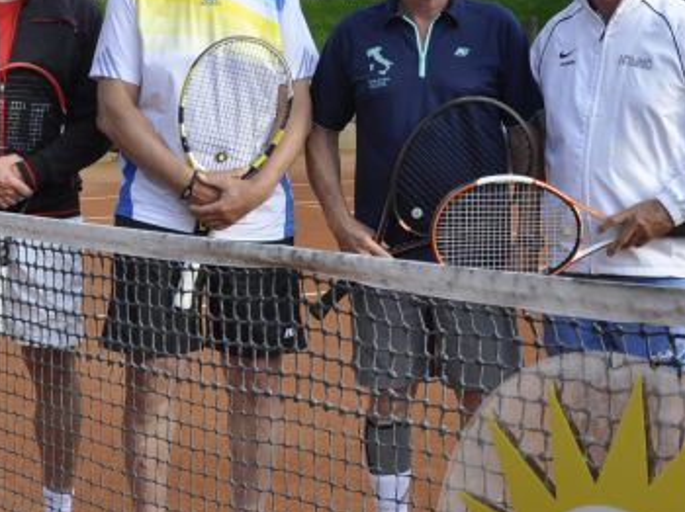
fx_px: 1720
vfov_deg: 16.7
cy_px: 21
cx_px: 294
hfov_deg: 22.5
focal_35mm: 87
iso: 200
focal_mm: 22
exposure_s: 1/180
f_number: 6.7
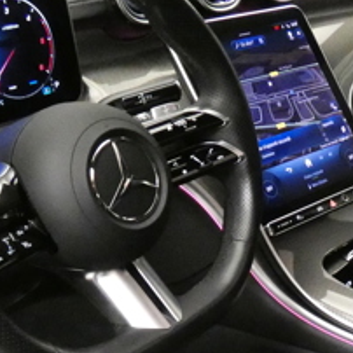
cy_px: 330
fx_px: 808
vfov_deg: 23.9
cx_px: 304
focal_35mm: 70
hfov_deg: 24.1
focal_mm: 3.6
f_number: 2.8
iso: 1600
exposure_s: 1/25
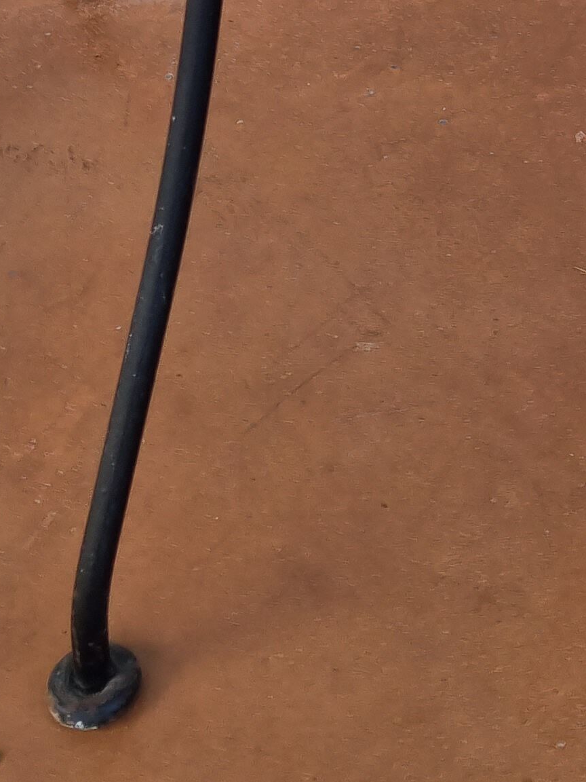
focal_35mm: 91
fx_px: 2054
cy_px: -381
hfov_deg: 16.0
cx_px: 538
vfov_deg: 19.0
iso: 50
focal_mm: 5.4
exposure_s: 1/390
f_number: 1.8
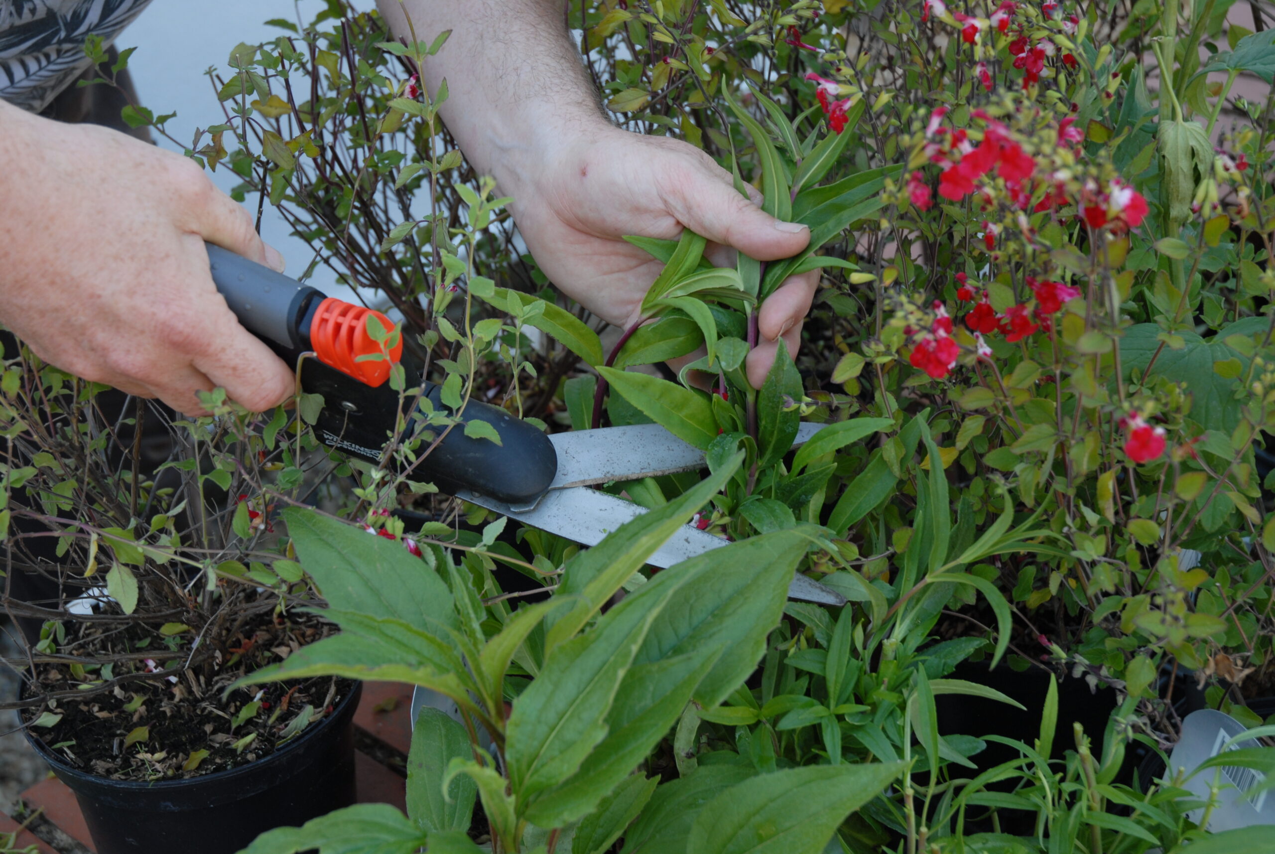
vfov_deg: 22.7
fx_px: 2128
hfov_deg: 33.4
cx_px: 638
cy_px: 427
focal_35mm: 60
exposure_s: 1/100
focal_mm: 40
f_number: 5
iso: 200
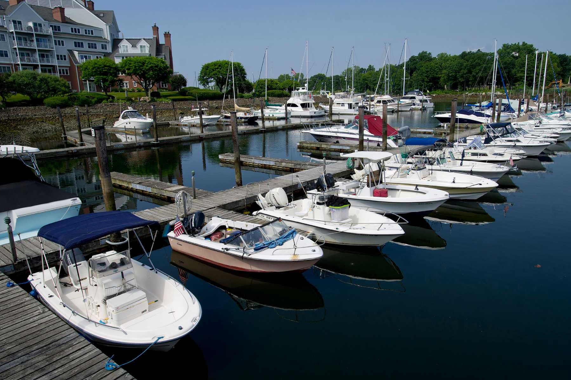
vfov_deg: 51.2
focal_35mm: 25
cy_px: 190
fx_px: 396
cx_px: 299
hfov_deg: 71.5
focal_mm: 22
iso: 200
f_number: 4
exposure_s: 1/1250
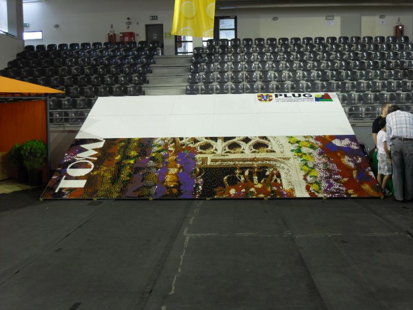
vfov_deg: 40.7
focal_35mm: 35
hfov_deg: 52.6
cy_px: 155
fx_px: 418
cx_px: 206
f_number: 3.2
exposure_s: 1/45
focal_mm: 7.5
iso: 160
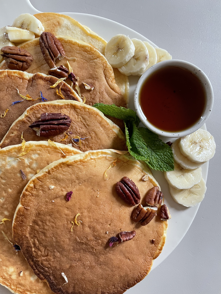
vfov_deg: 67.3
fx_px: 221
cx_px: 110
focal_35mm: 26
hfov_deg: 53.1
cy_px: 147
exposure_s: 1/87
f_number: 1.6
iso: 125
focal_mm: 4.2
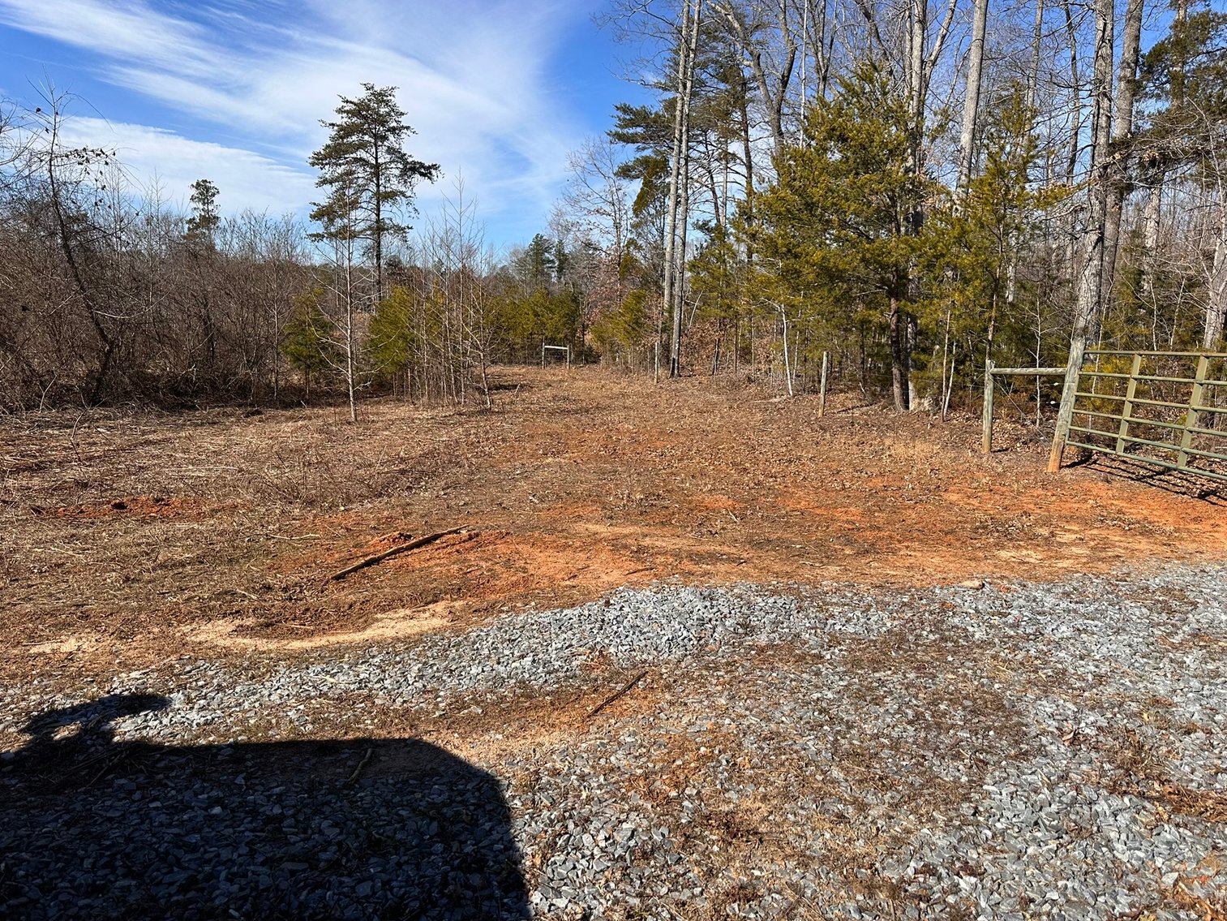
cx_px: 614
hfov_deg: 71.6
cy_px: 460
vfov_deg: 56.8
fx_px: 851
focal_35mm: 24
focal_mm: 6.86
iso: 80
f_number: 1.78
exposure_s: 1/4016
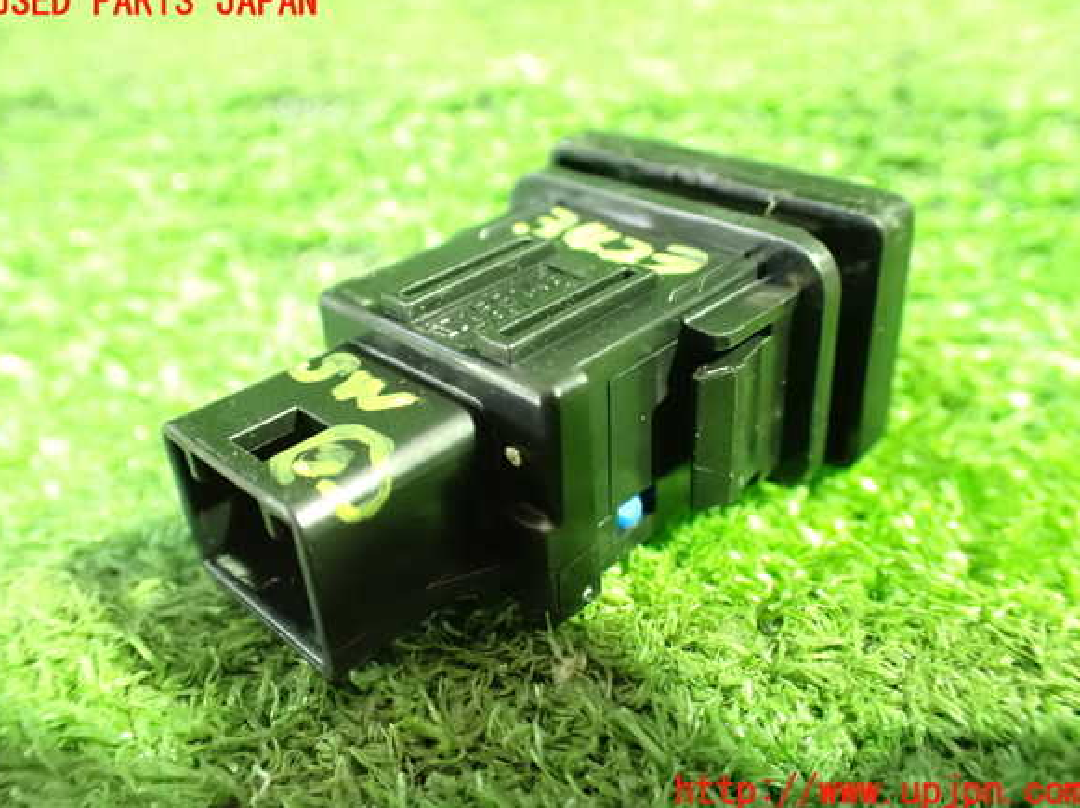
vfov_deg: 45.4
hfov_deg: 58.4
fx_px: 967
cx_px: 537
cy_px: 397
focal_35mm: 31
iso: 1600
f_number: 2.3
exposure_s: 1/13
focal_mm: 5.4
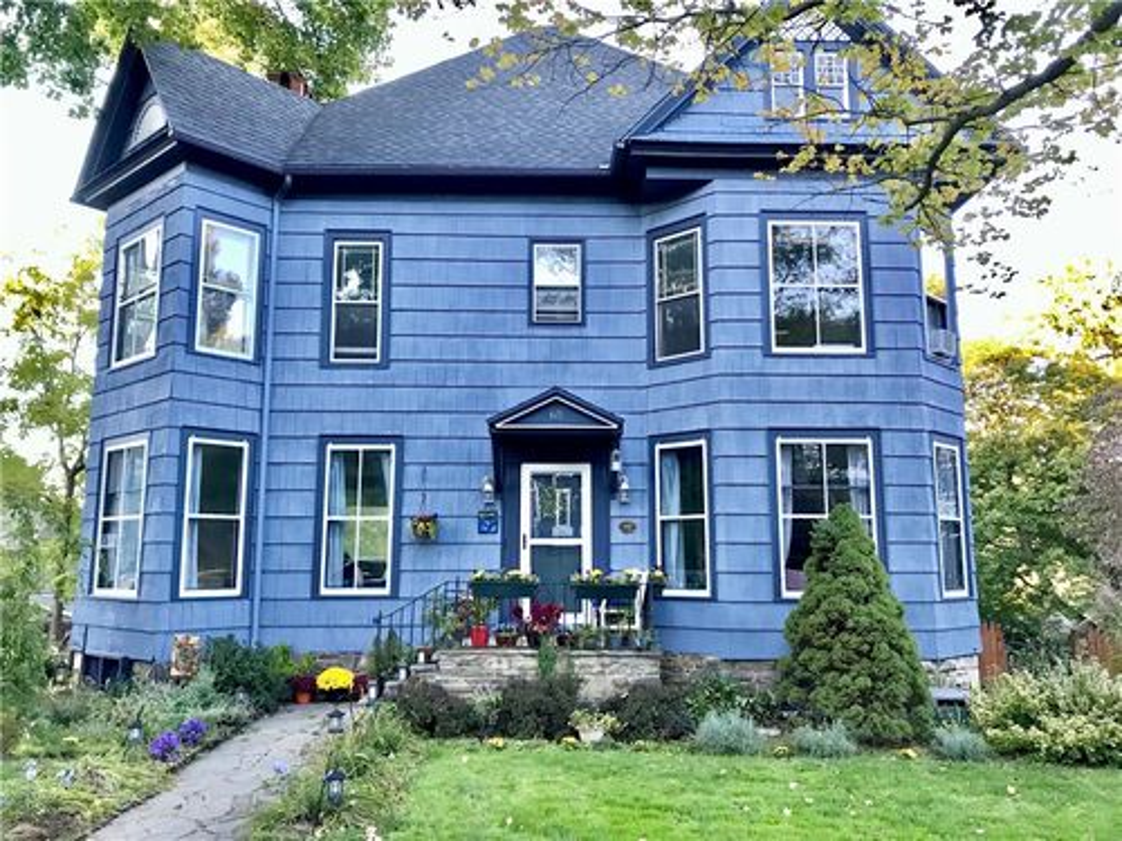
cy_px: 420
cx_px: 561
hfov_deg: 63.4
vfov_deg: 49.7
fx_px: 908
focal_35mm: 28
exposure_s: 1/40
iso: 25
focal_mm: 3.99
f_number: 1.8
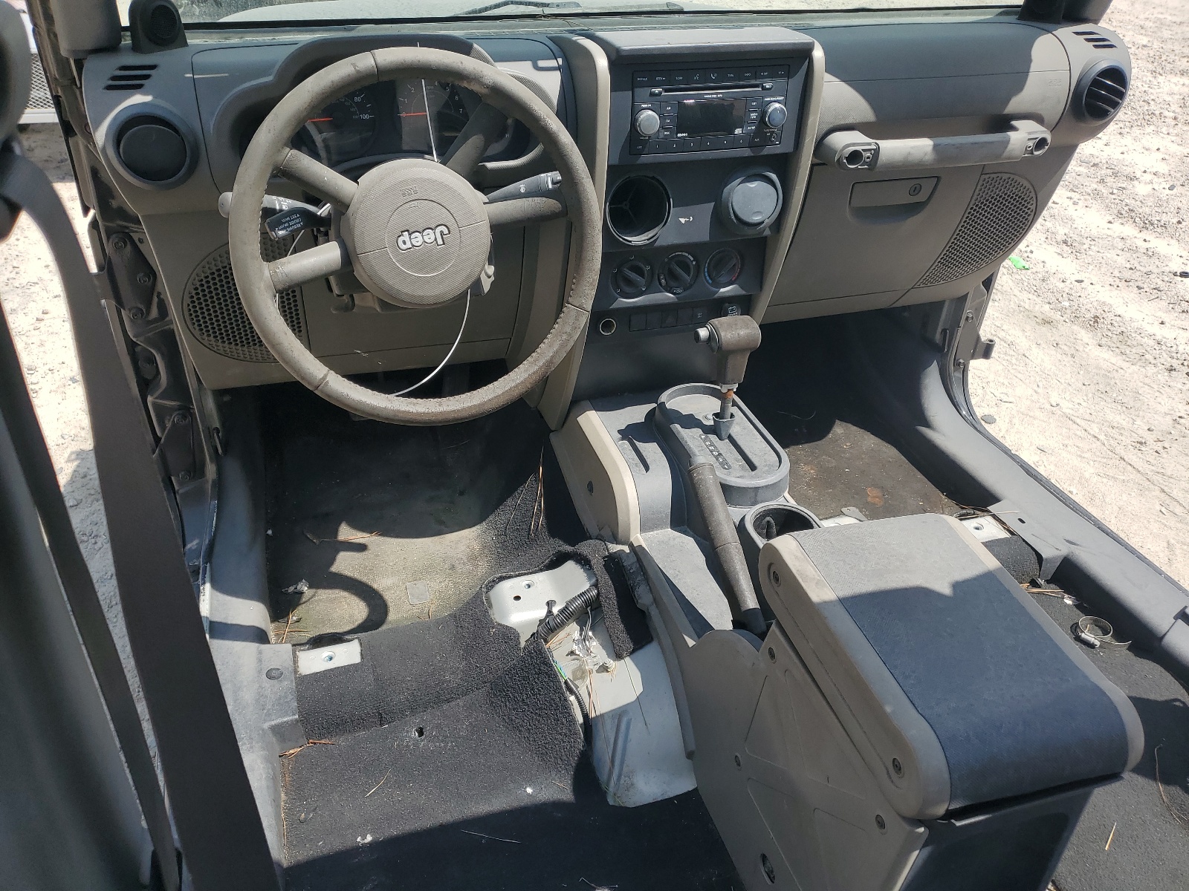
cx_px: 594
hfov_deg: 67.3
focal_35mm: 26
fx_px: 893
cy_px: 446
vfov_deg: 53.1
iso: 50
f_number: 1.5
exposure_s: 1/2500
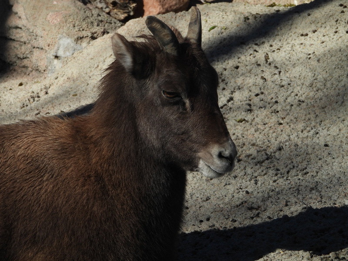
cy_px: 130
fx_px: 5027
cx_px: 174
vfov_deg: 3.0
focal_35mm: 500
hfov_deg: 4.0
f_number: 5
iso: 100
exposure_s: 1/640
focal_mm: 89.9
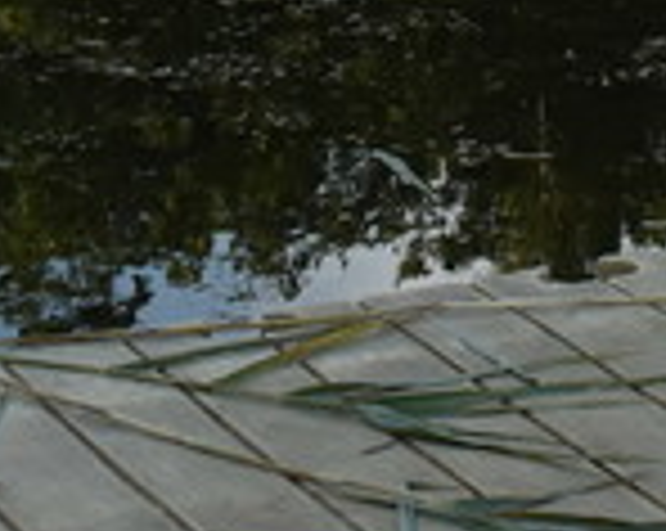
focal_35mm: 183
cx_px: 814
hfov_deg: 10.4
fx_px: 3602
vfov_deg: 7.7
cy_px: -814
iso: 500
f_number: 8
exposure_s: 1/640
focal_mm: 20
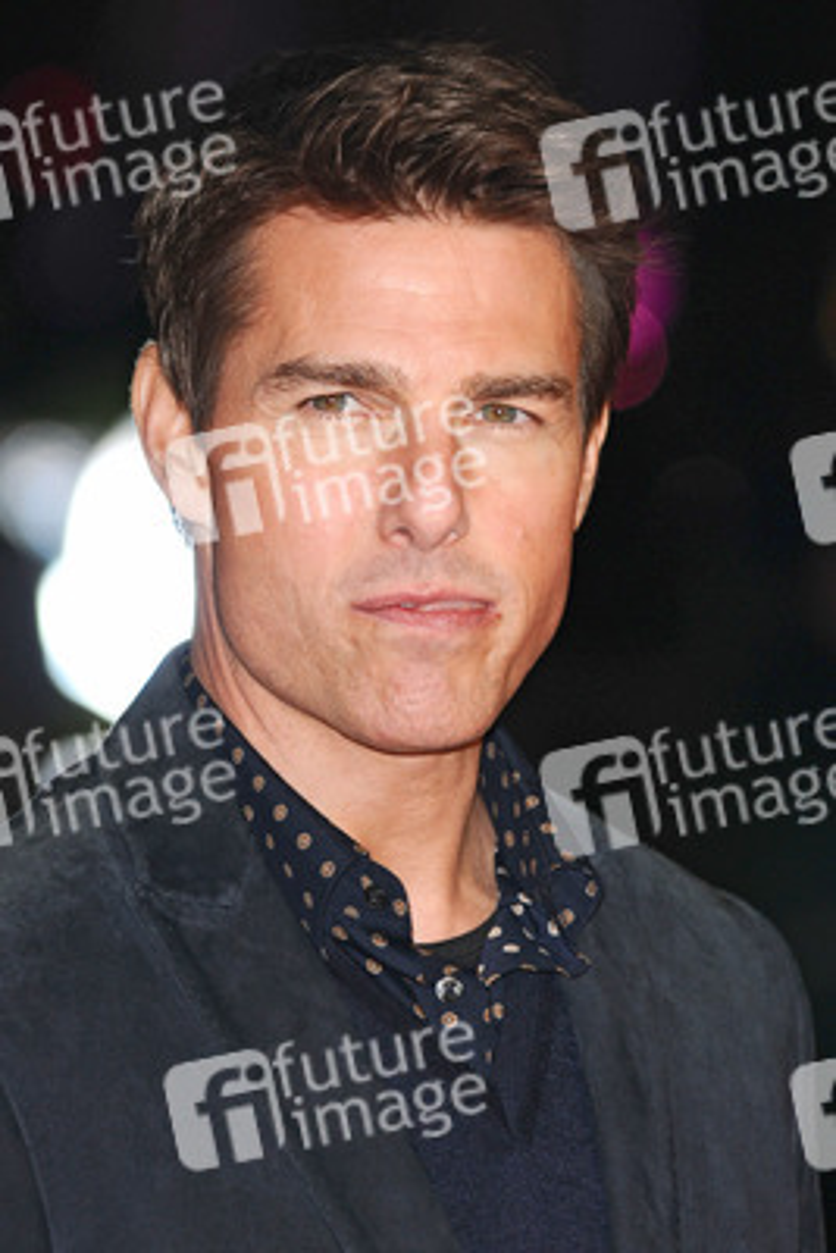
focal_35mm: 278
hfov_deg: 5.0
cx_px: 418
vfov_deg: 7.4
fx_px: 9657
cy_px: 626
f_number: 4.5
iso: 320
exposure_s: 1/200
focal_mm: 185
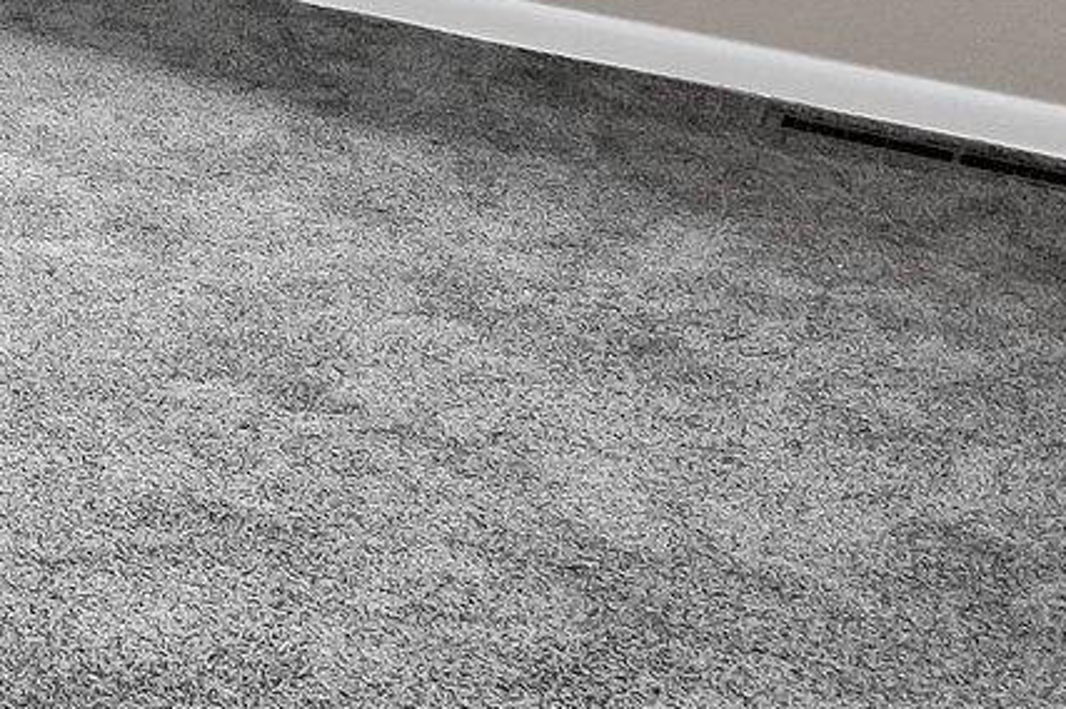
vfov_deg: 15.5
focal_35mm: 72
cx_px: -984
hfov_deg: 19.1
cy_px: -670
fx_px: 2130
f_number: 7.1
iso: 800
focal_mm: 10
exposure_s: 1/60
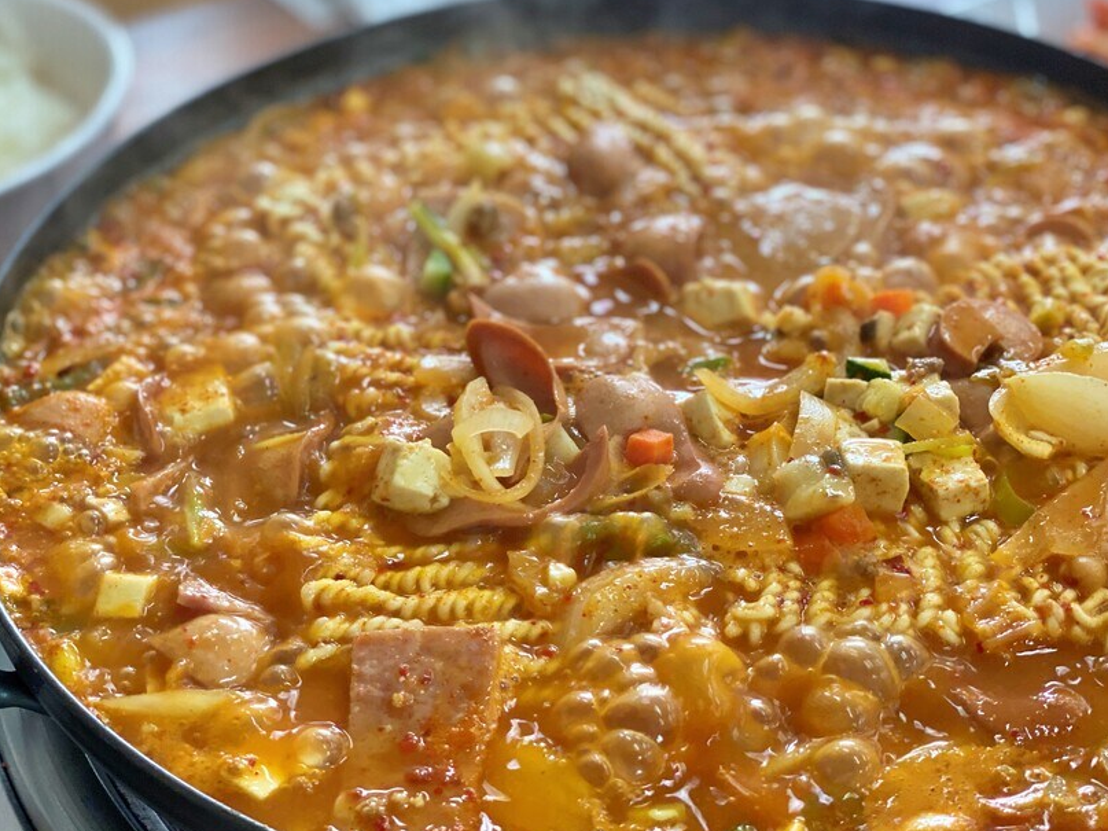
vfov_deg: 25.2
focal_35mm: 58
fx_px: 1856
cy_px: 391
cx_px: 524
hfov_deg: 33.2
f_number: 2
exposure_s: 1/120
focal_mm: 6
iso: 200
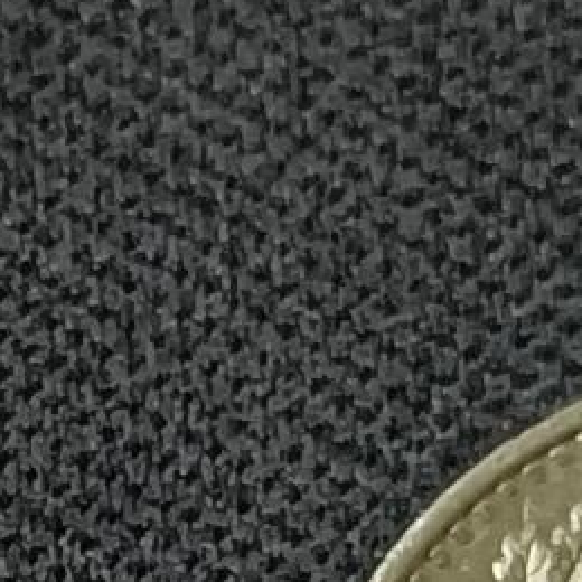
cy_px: 891
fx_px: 4527
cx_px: 18
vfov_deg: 7.2
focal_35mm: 238
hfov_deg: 7.3
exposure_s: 1/33.3
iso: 1112
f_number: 1.8
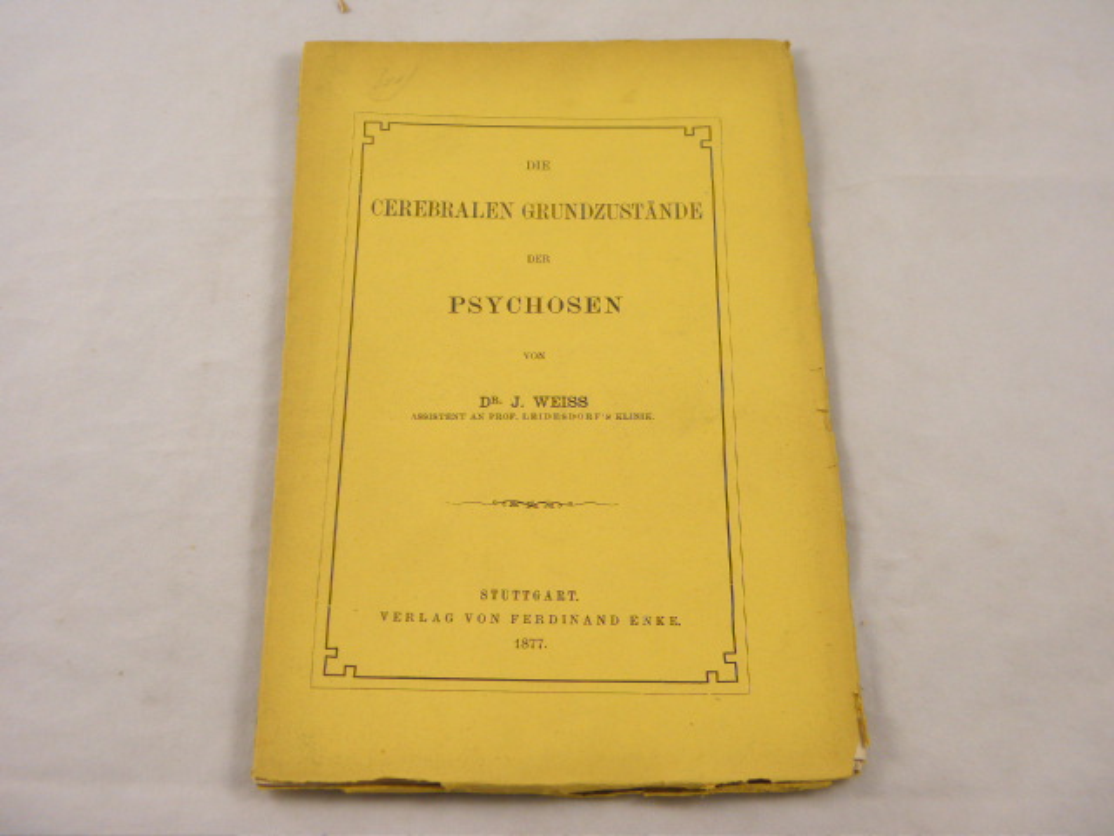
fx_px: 1609
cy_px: 418
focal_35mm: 50
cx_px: 557
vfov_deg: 29.1
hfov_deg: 38.2
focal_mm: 9.1
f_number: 4
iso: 100
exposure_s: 1/50
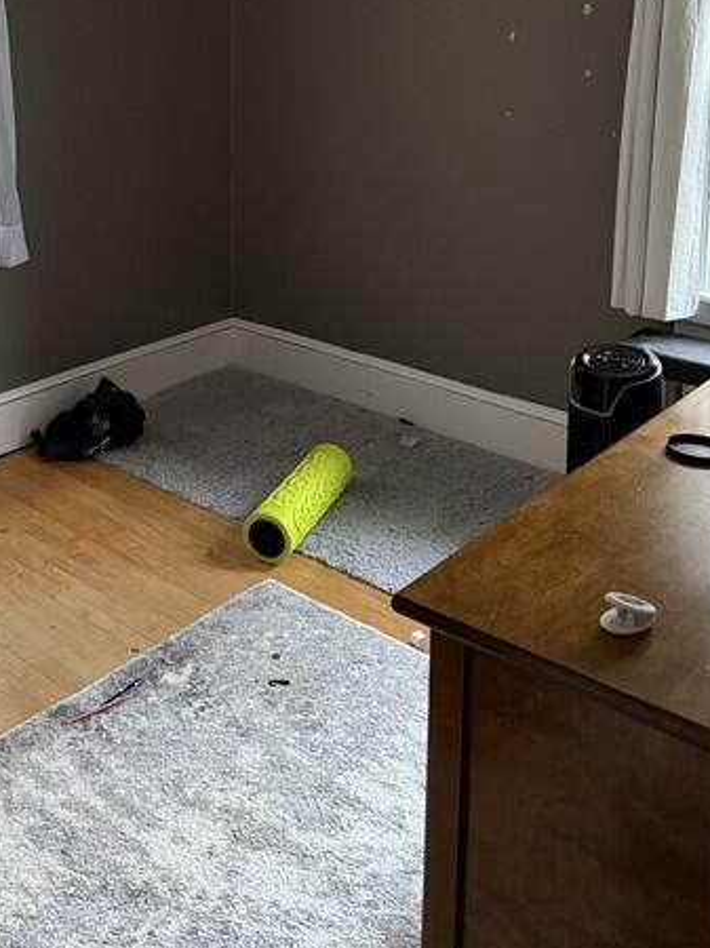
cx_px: 228
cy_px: 154
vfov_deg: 43.1
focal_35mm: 41
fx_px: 1122
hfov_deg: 34.7
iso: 640
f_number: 1.78
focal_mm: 6.76
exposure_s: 1/60
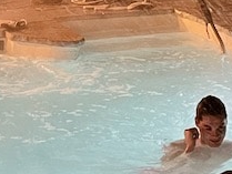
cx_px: 95
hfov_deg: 12.4
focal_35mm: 159
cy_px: -163
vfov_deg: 8.9
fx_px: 1066
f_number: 1.6
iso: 500
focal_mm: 5.1
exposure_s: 1/40
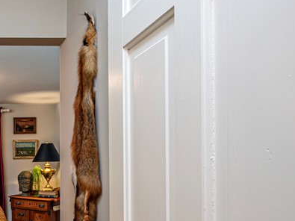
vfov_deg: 37.5
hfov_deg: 41.5
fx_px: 315
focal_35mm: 37
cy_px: 171
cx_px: -18
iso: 8000
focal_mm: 14
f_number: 8
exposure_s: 1/160
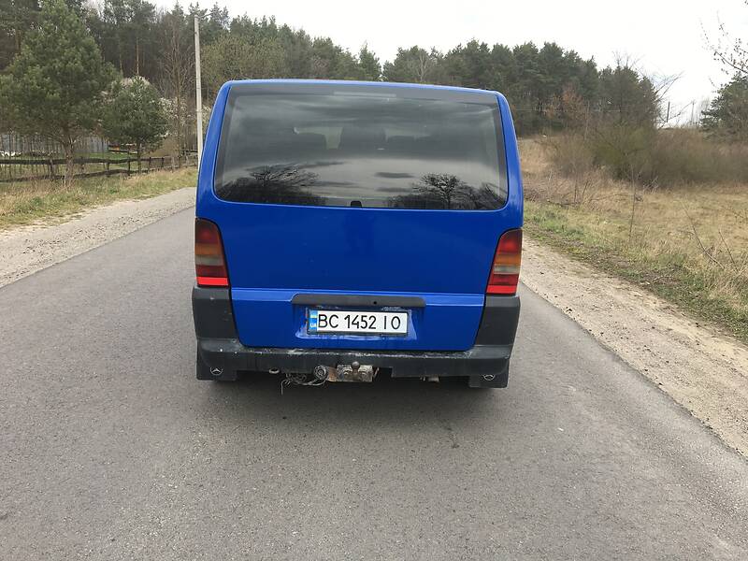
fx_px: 627
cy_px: 280
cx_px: 374
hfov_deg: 61.7
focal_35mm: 29
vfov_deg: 48.2
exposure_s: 1/469
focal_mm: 4.2
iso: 25
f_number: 2.2
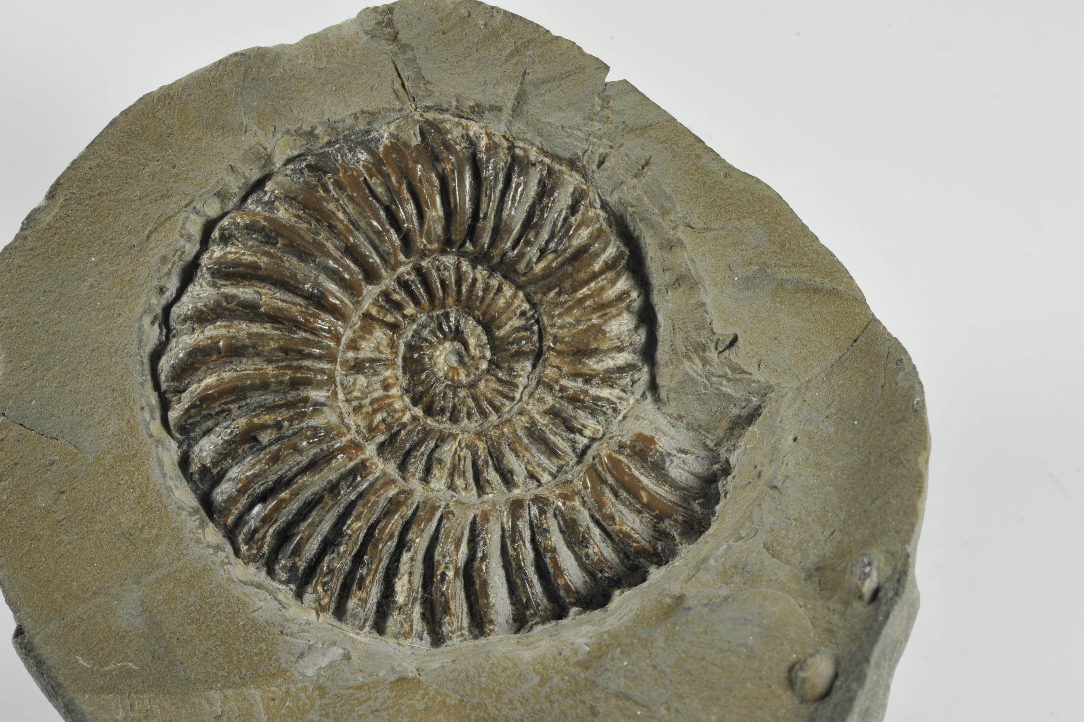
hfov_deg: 13.7
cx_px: 542
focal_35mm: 150
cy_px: 361
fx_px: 4514
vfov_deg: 9.1
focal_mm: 150
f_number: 16
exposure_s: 1/5
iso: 200
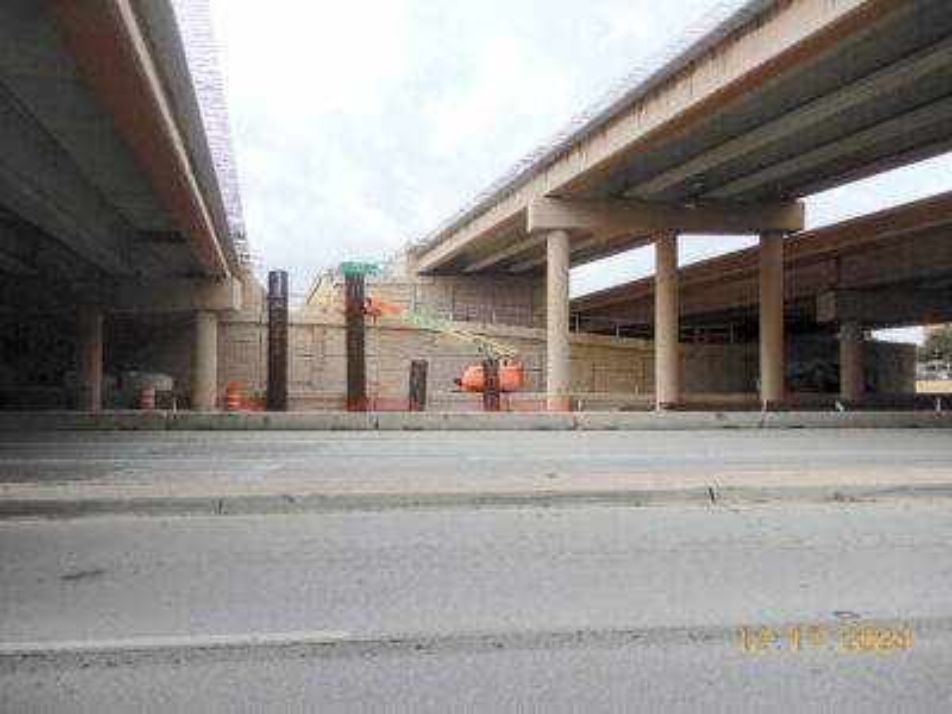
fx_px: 660
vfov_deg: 56.8
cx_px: 476
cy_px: 357
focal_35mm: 24
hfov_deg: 71.6
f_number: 3.4
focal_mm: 4.3
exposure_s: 1/640
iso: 80
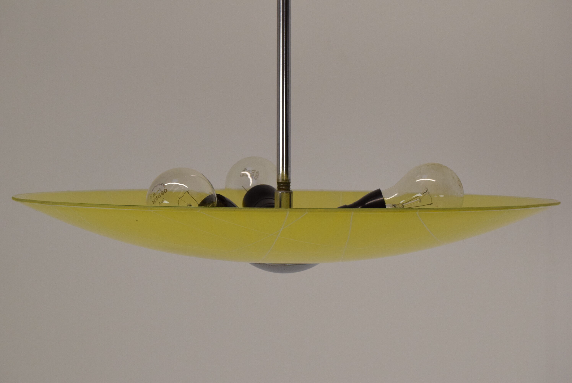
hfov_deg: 26.0
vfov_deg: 17.5
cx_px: 286
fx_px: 1240
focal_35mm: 78
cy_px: 192
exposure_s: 1/400
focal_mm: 52
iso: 1600
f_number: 10
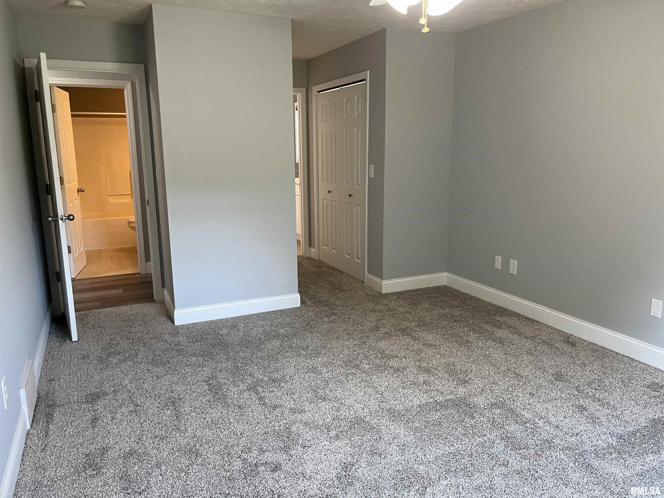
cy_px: 249
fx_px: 499
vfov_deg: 53.1
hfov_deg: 67.3
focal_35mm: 26
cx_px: 332
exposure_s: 1/60
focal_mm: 5.1
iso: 125
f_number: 1.6
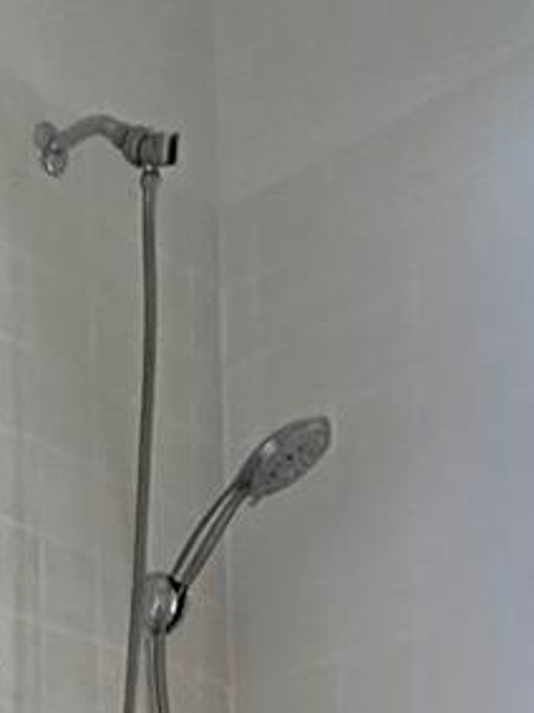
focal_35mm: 76
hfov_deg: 17.7
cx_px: -217
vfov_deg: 20.1
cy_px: 1209
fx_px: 1564
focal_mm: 2.22
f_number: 2.2
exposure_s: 1/60
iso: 1000
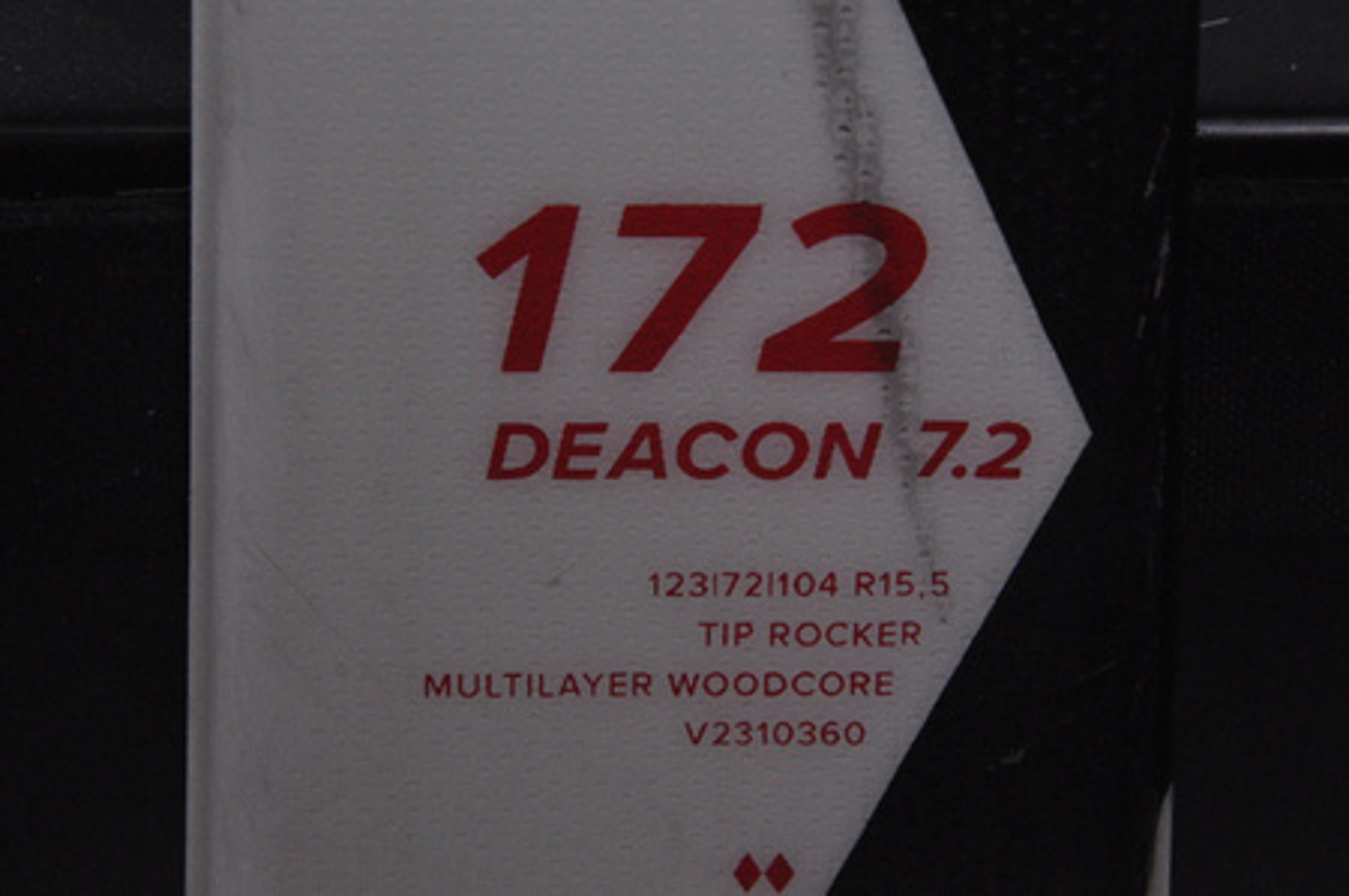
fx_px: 5895
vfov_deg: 8.7
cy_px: 448
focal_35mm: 158
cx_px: 674
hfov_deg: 13.1
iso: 3200
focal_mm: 105
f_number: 11
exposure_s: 1/125
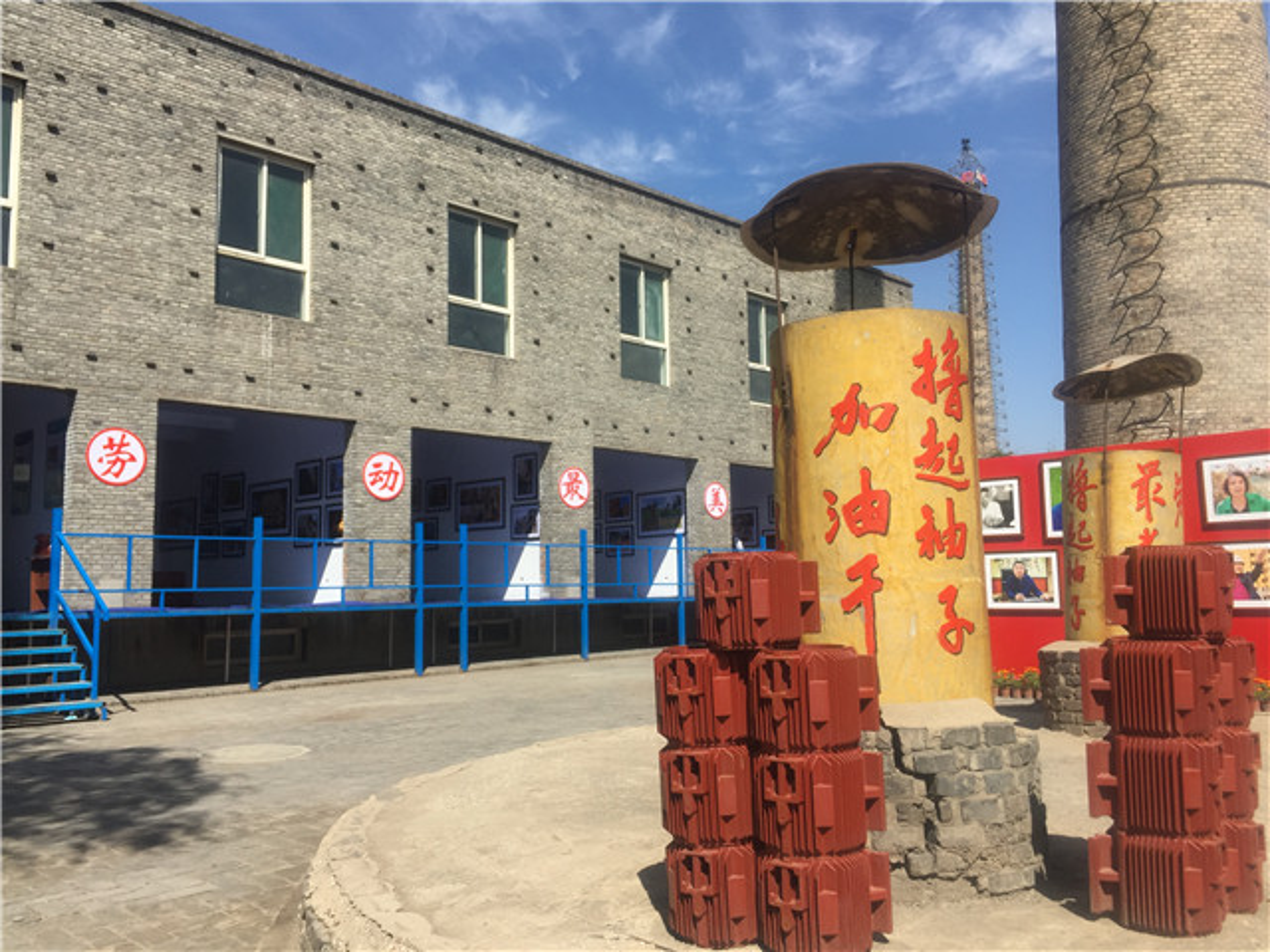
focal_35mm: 29
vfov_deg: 48.2
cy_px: 476
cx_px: 635
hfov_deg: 61.7
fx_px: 1064
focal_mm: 4.15
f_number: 2.2
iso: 32
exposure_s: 1/1980
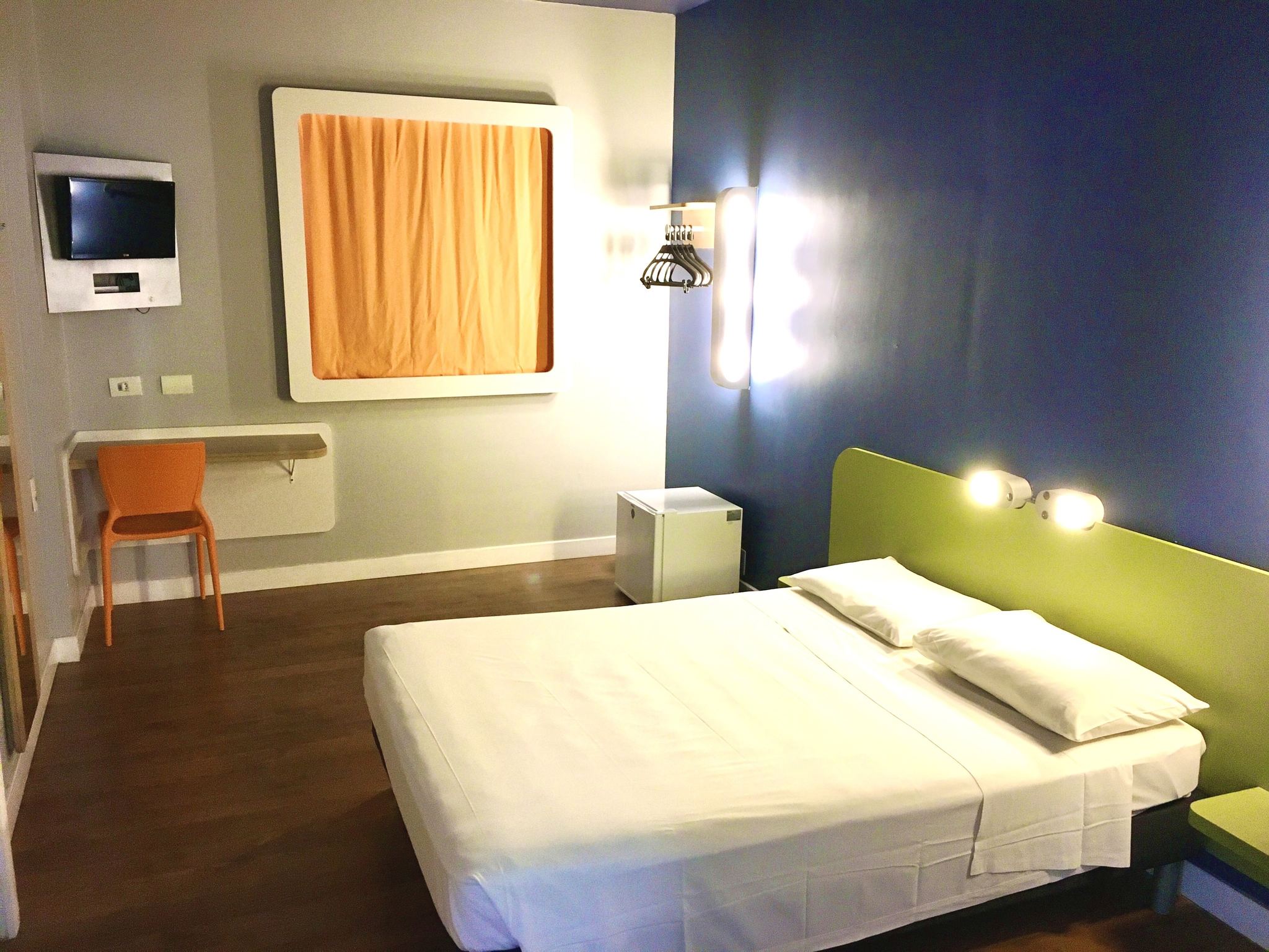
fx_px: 1063
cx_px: 634
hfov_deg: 61.7
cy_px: 476
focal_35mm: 29
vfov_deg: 48.2
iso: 160
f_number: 2.2
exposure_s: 1/30
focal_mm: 4.15
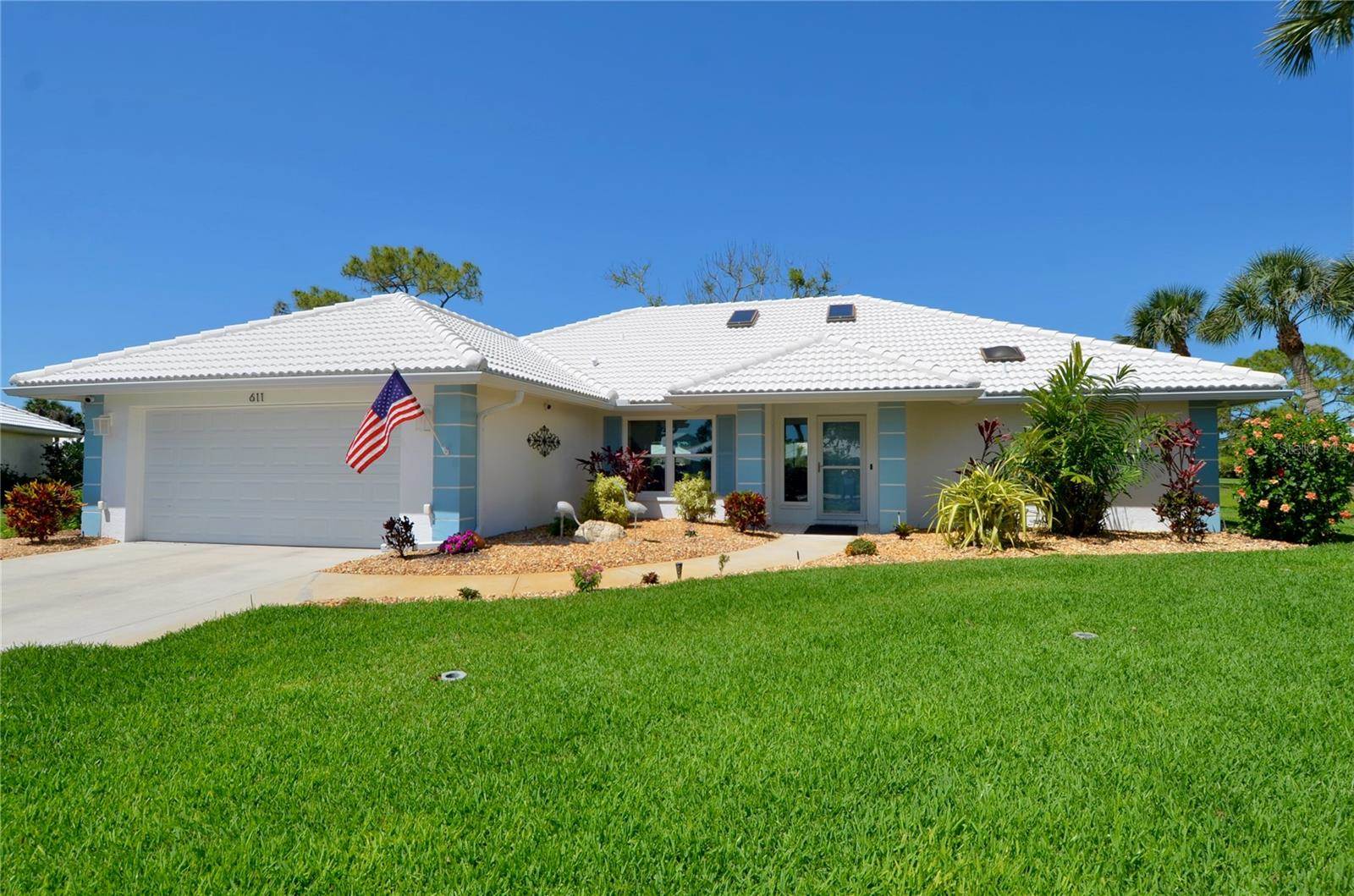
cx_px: 677
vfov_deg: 36.7
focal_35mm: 36
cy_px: 448
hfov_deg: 53.2
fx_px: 1351
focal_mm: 24
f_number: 9
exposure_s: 1/320
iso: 100
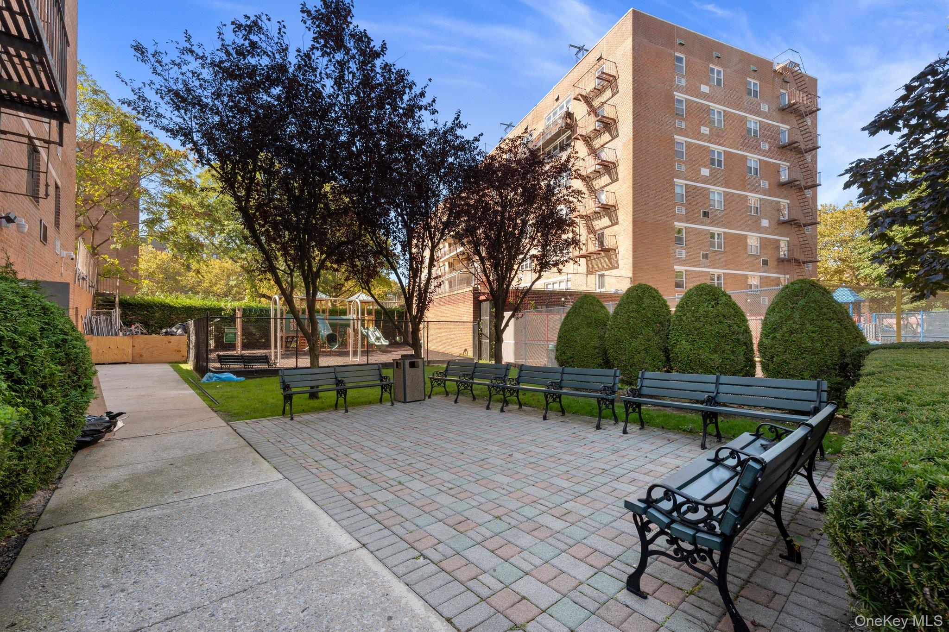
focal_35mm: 14
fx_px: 369
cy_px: 316
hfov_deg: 104.3
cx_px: 474
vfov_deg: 81.2
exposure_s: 1/40
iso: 320
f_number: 10
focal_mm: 14
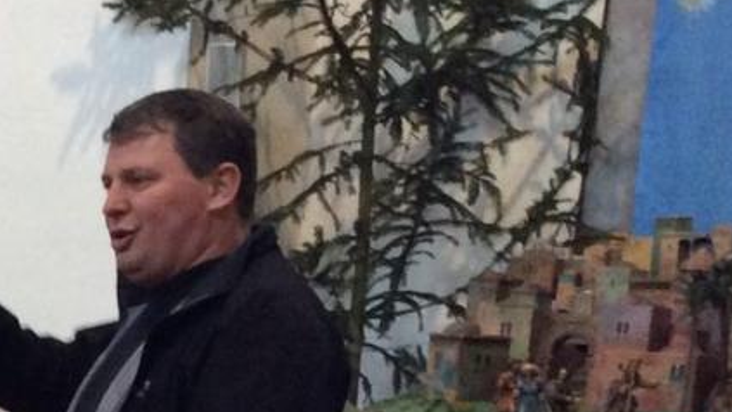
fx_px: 2135
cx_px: -395
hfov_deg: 17.3
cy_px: 600
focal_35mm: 110
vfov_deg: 10.7
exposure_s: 1/25
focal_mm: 3.3
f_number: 2.4
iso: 160
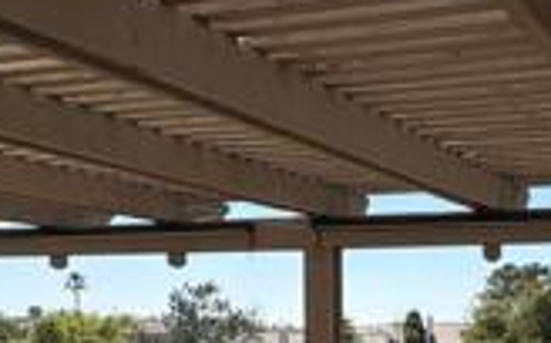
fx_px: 870
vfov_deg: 21.1
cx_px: 487
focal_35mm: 58
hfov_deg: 33.5
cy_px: 387
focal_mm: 2.22
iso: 50
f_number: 2.2
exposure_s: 1/2028
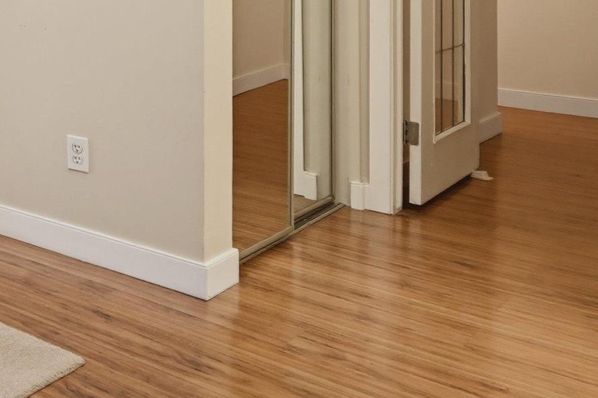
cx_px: -368
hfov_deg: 24.9
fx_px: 892
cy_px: -93
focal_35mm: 54
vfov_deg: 22.9
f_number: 8
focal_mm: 15.5
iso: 400
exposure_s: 1/8
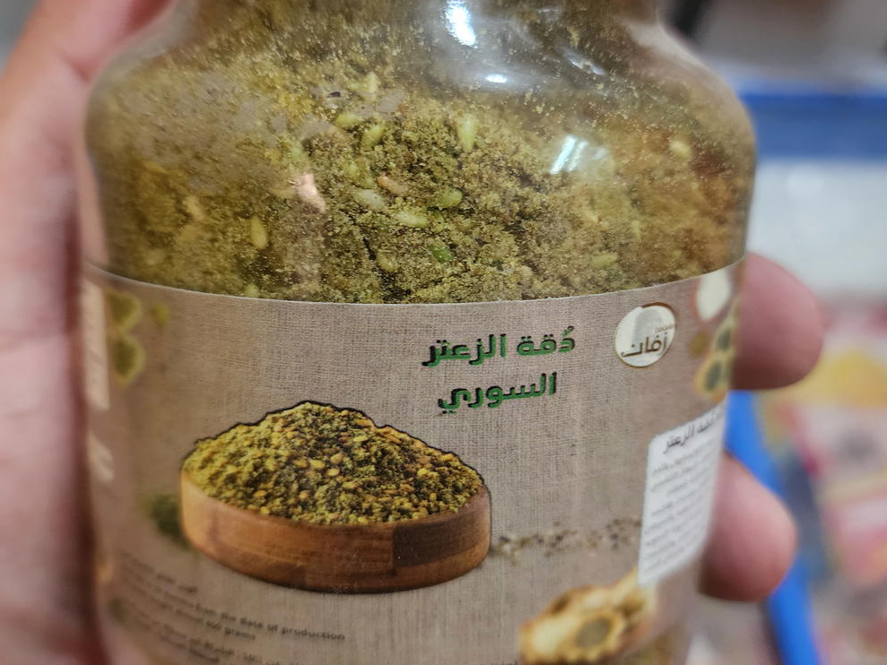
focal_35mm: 31
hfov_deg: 58.3
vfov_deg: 45.4
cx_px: 448
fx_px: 794
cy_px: 293
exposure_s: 1/100
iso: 500
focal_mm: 6.4
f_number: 1.8
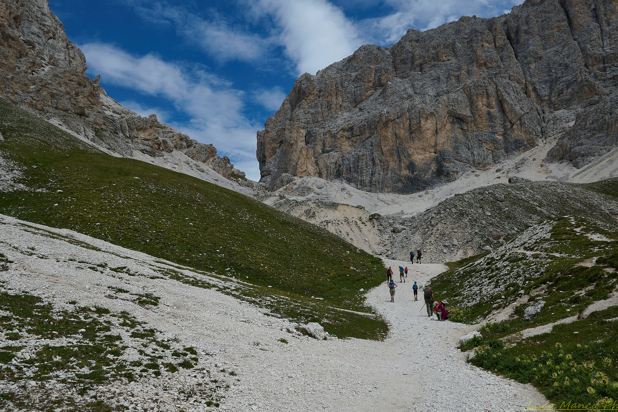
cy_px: 188
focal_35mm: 24
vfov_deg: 53.1
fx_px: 412
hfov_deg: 73.7
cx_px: 326
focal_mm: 20
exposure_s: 1/350
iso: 100
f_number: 11
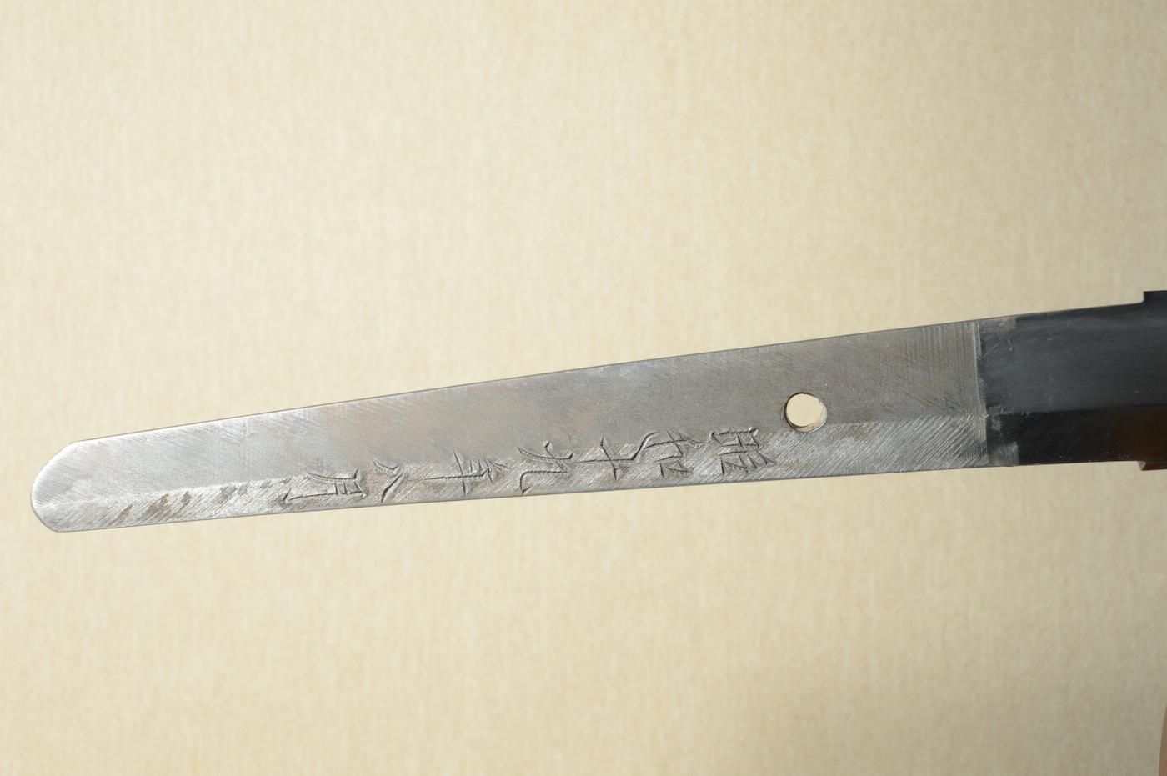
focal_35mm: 66
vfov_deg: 20.6
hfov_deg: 30.5
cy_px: 388
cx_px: 584
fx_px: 2138
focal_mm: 44
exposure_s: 1/2
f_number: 11
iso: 400
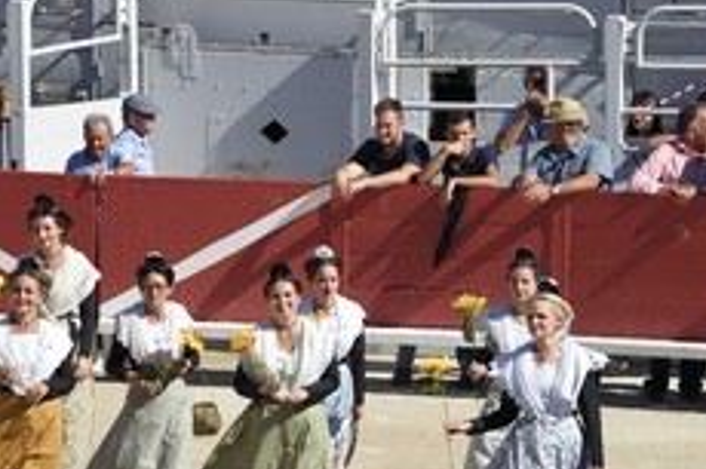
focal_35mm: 366
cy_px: 261
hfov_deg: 5.6
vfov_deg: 3.8
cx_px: 347
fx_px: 7172
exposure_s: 1/400
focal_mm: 200
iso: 200
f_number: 10
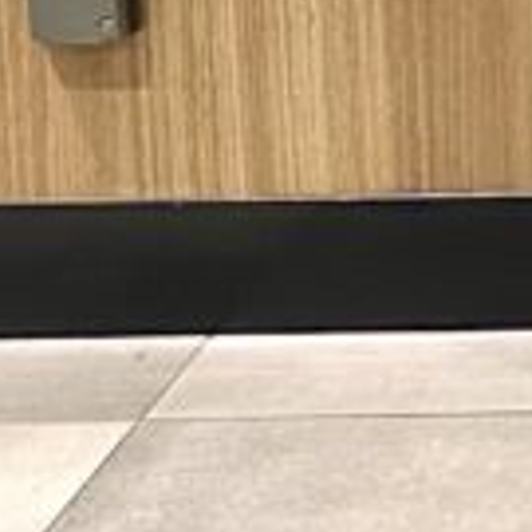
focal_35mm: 201
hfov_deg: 7.0
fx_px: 3495
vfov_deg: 7.3
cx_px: 2018
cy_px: -1261
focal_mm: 6.86
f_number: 1.78
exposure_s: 1/132
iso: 100
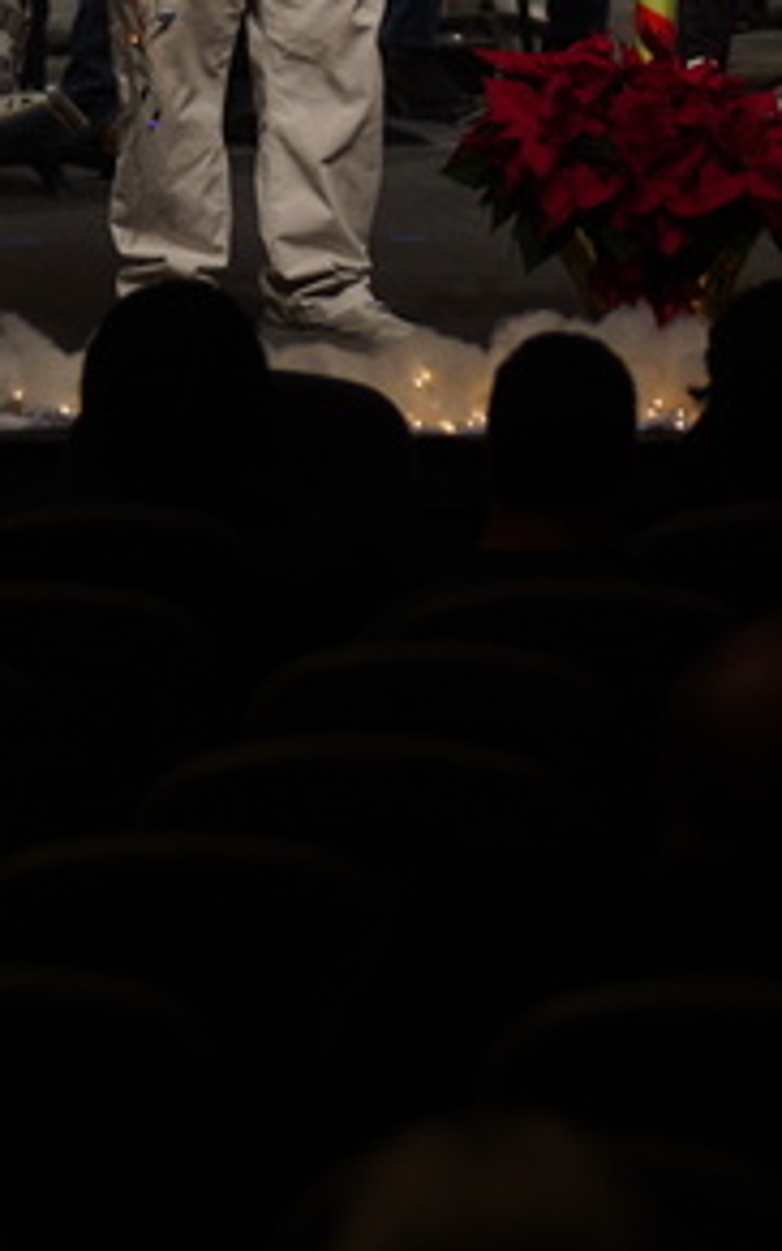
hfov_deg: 3.7
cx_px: 1010
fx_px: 12099
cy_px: -80
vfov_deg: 5.9
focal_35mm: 355
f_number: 2.8
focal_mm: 99
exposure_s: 1/125
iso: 200
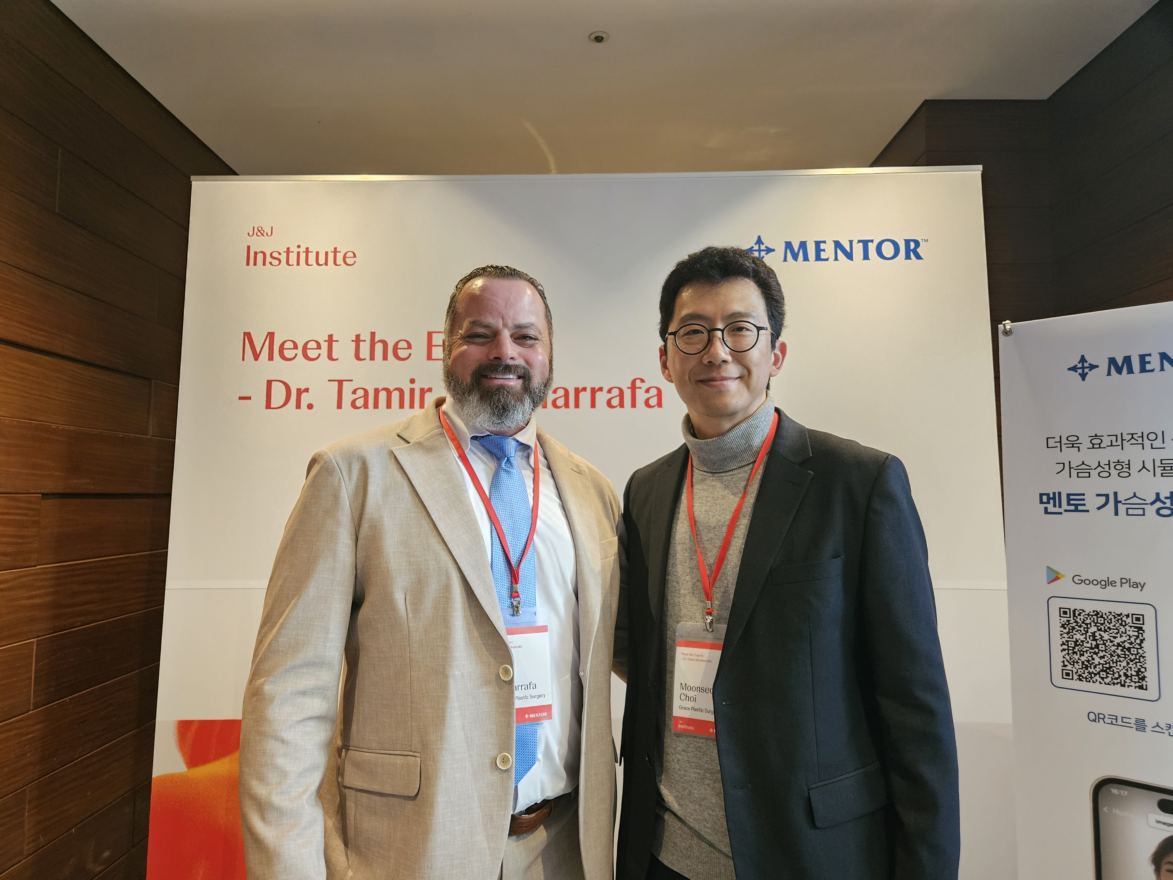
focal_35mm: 23
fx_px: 779
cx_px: 586
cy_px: 440
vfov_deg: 58.9
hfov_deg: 73.9
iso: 640
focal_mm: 5.4
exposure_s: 1/30
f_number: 1.8
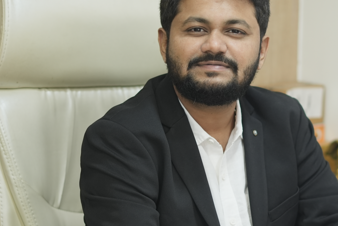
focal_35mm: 134
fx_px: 1258
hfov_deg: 15.0
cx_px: 335
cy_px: 146
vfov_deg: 10.2
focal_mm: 50
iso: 400
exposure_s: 1/100
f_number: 1.8
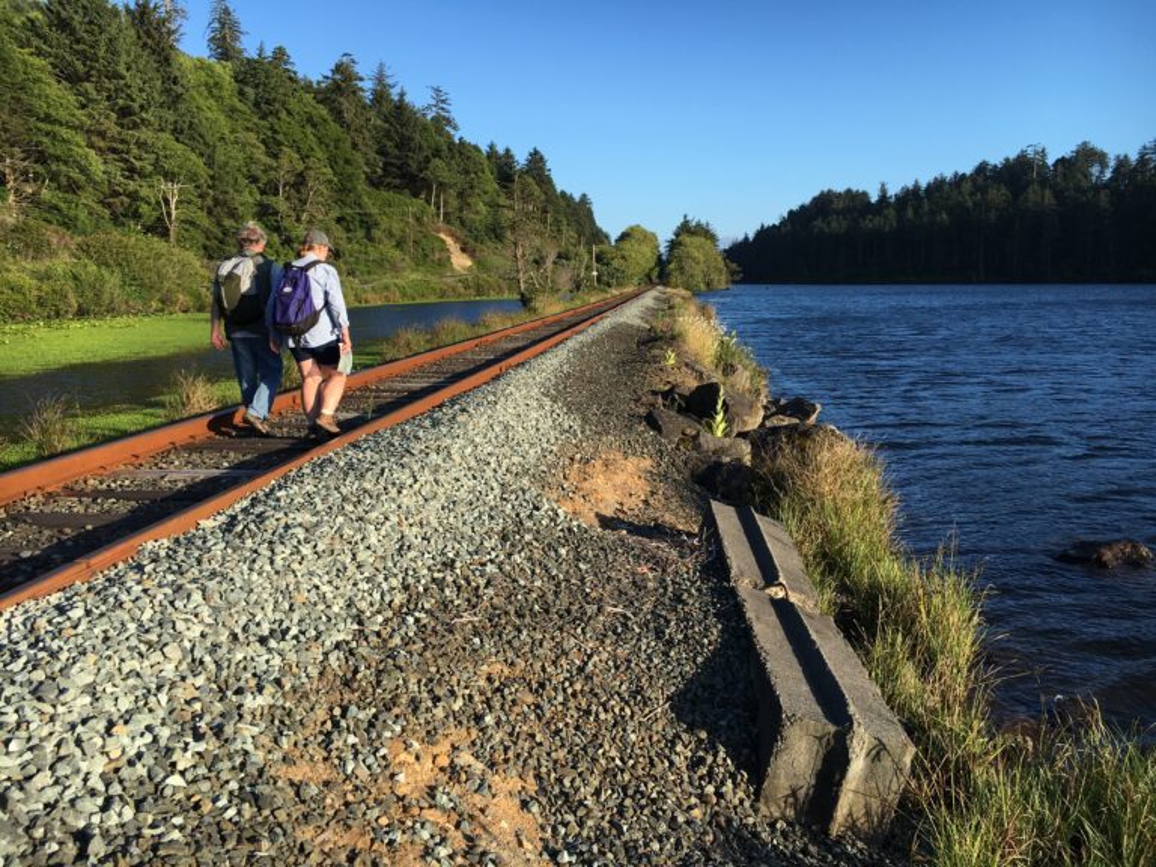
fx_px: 968
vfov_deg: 48.2
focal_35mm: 29
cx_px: 578
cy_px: 434
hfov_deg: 61.7
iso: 25
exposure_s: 1/855
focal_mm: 4.15
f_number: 2.2
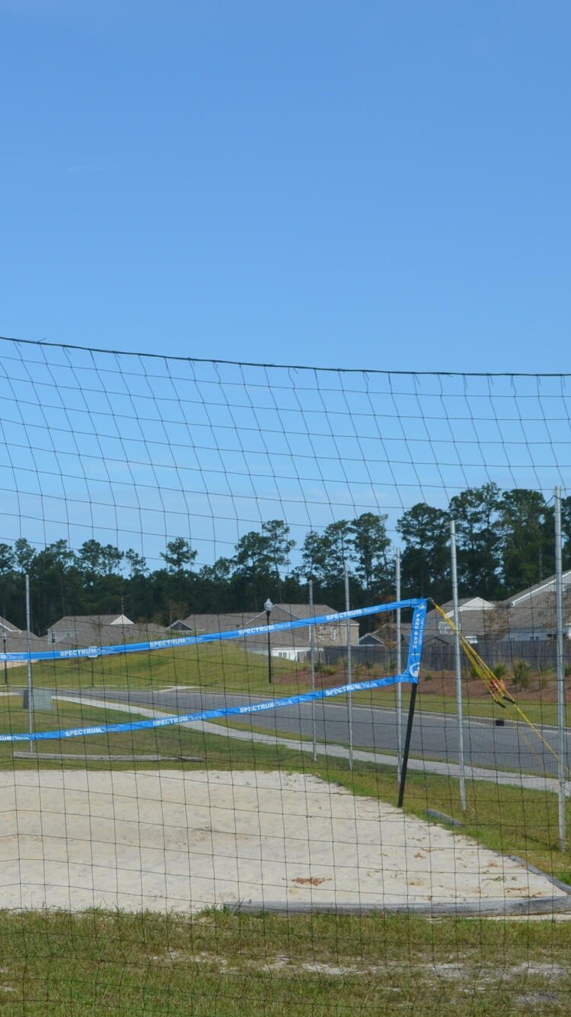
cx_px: 20
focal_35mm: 78
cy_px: 658
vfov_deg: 27.1
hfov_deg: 15.2
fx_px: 2100
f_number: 8
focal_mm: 22
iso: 100
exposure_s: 1/250
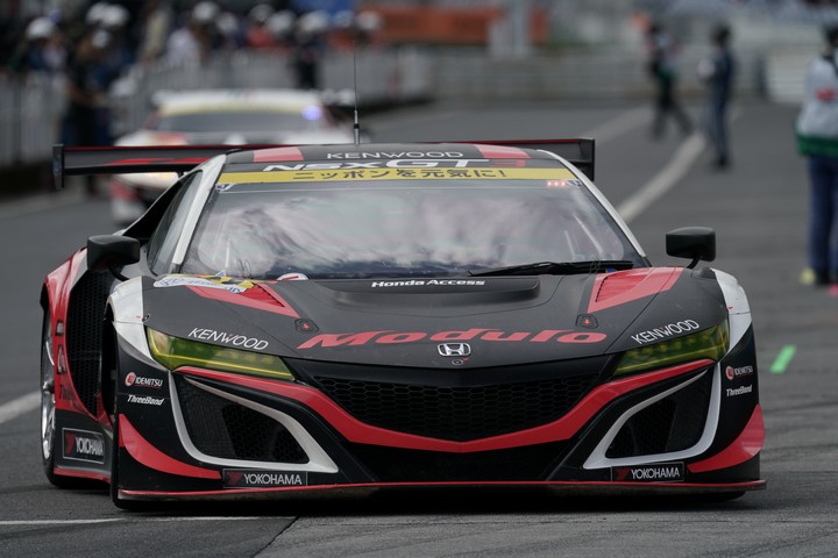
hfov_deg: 3.4
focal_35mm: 600
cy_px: 279
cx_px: 419
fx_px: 13966
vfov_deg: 2.3
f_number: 8
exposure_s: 1/640
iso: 200
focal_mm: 600
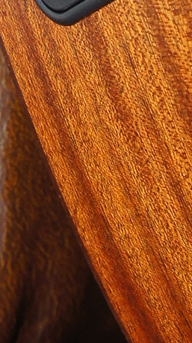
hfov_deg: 4.4
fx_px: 2490
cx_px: 55
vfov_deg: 7.7
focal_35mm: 275
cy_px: -133
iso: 400
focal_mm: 35
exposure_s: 1/6
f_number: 8
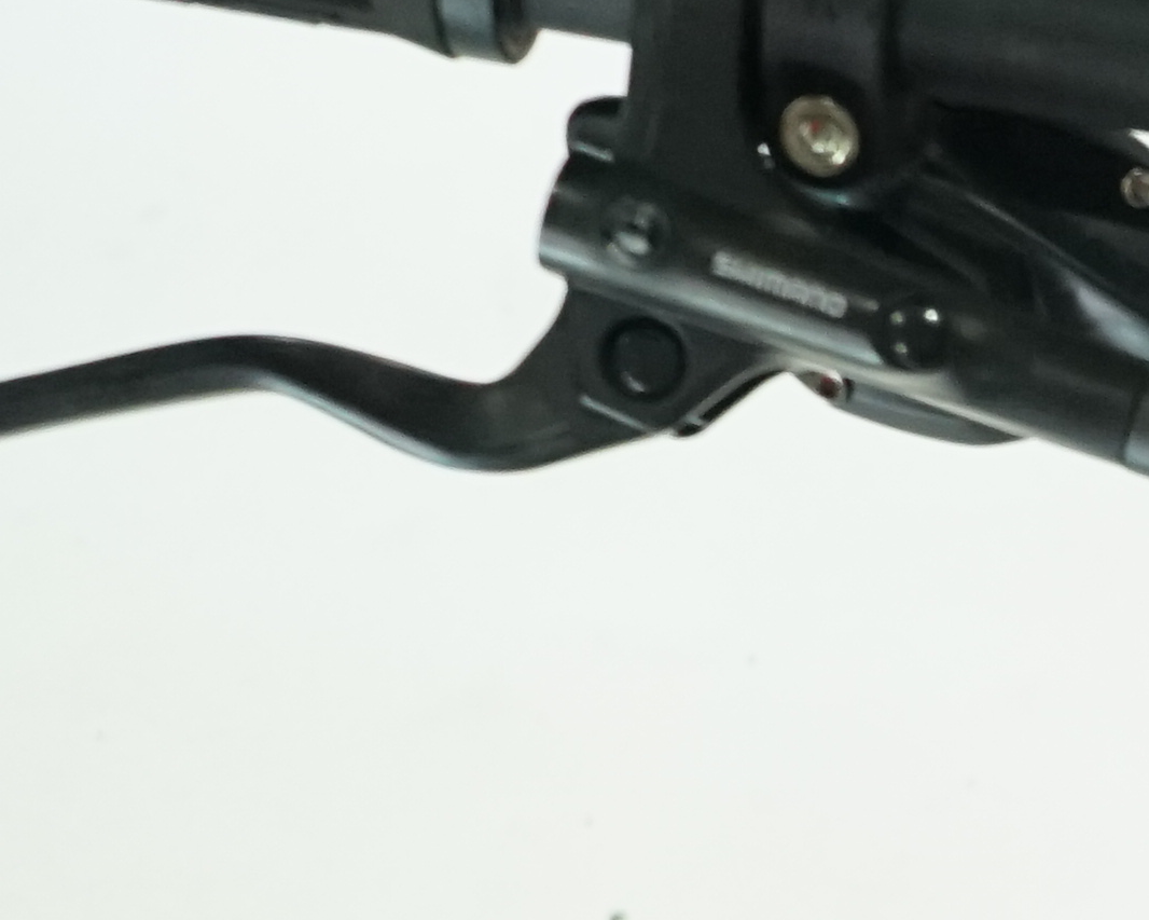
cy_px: 1584
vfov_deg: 8.8
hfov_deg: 10.3
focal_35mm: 169
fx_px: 5748
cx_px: 2527
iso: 2500
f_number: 6.3
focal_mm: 32
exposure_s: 1/200
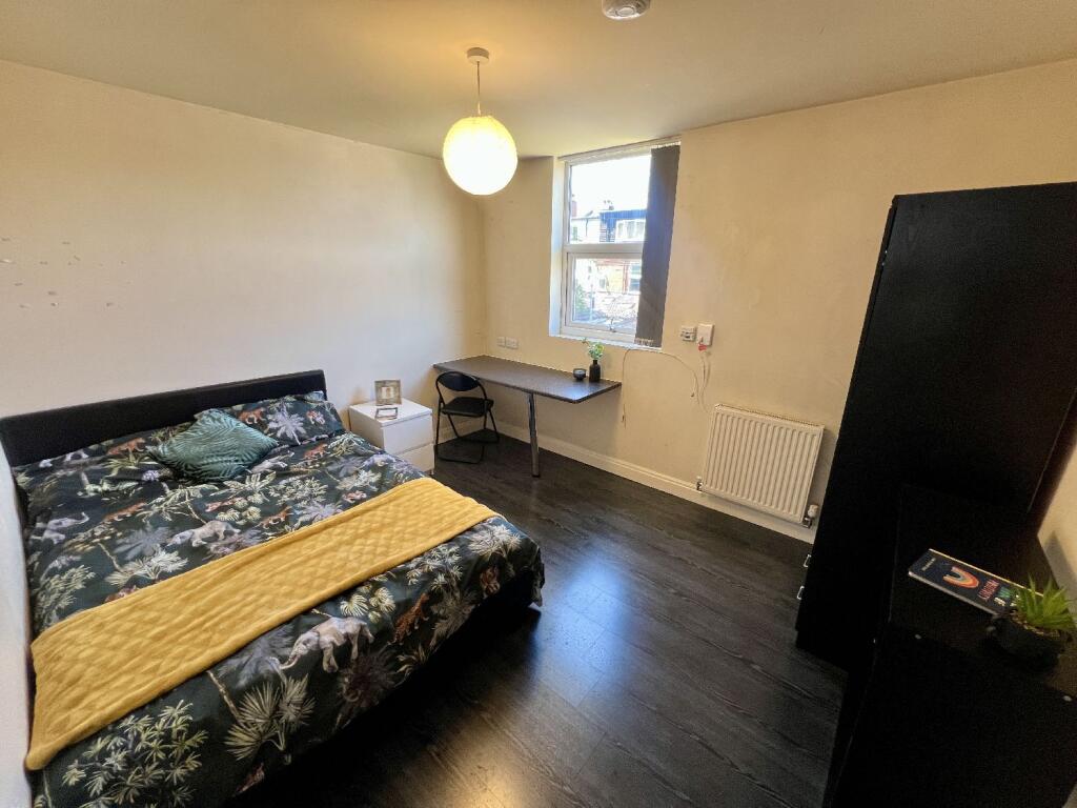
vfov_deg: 89.9
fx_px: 404
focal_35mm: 13
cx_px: 538
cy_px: 404
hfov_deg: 106.2
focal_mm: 1.57
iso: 160
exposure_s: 1/100
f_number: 1.8
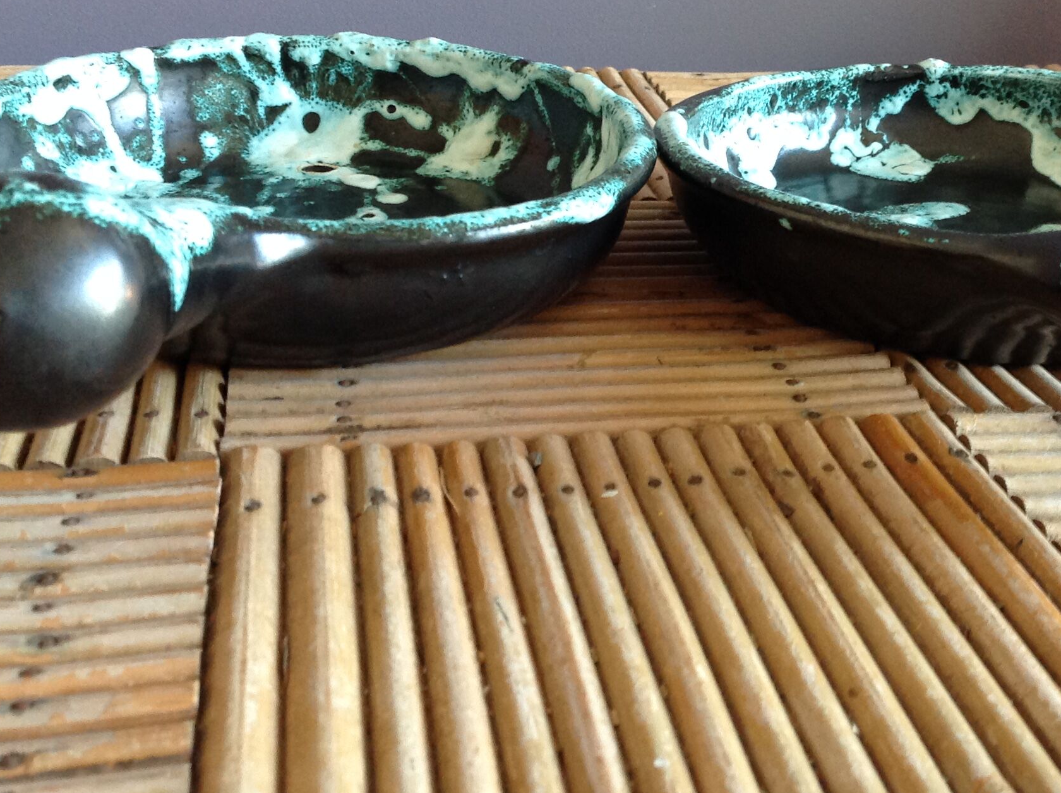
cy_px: 262
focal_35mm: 54
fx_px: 1653
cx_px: 668
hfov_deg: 35.4
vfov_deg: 26.8
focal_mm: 4.28
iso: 160
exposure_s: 1/15
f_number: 2.4
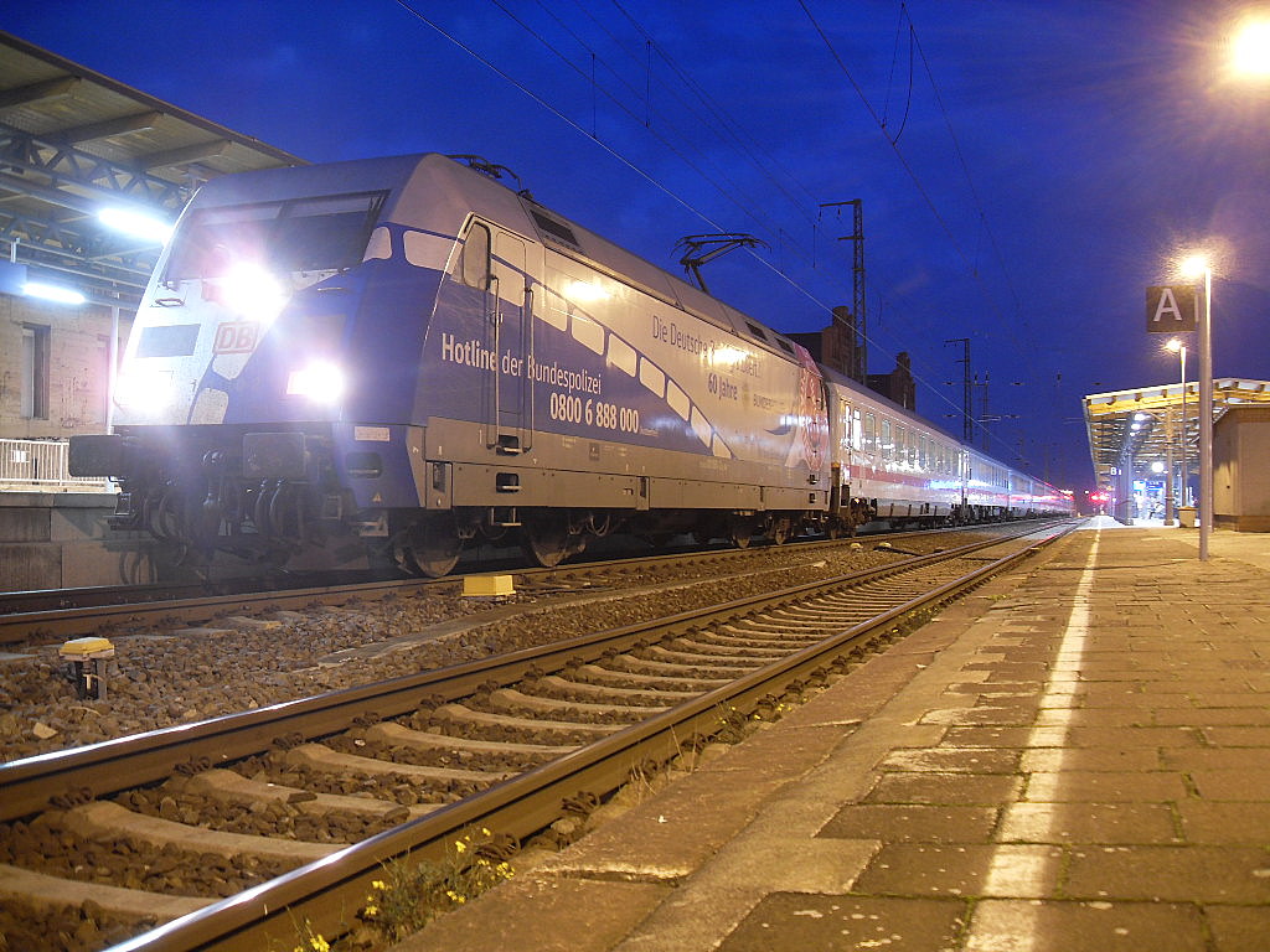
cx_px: 635
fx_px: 1247
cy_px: 476
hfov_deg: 54.0
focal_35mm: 34
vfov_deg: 41.8
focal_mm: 6.3
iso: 80
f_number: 2.8
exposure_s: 3
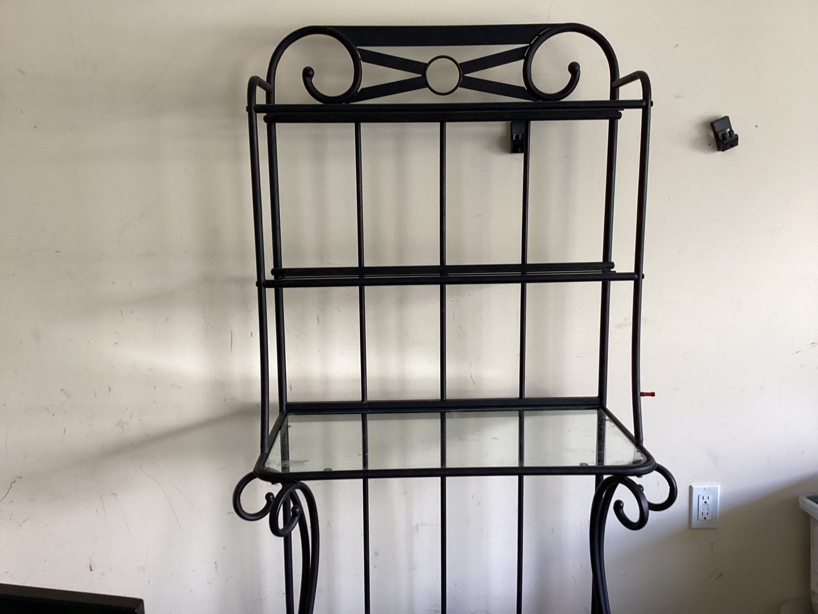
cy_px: 307
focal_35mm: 31
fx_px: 733
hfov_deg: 58.3
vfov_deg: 45.4
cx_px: 409
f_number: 2.4
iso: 100
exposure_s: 1/60
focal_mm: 3.3
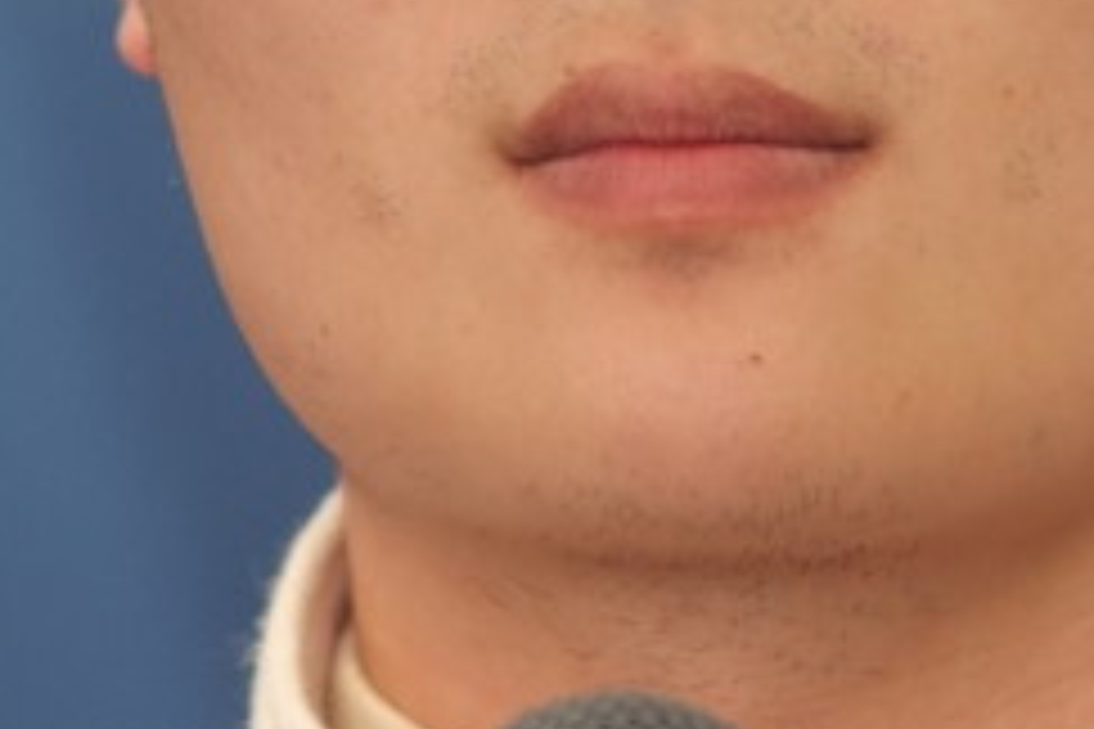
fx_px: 24309
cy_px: -108
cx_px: 630
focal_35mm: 800
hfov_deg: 2.6
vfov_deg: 1.7
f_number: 2.8
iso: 800
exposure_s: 1/125
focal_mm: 180
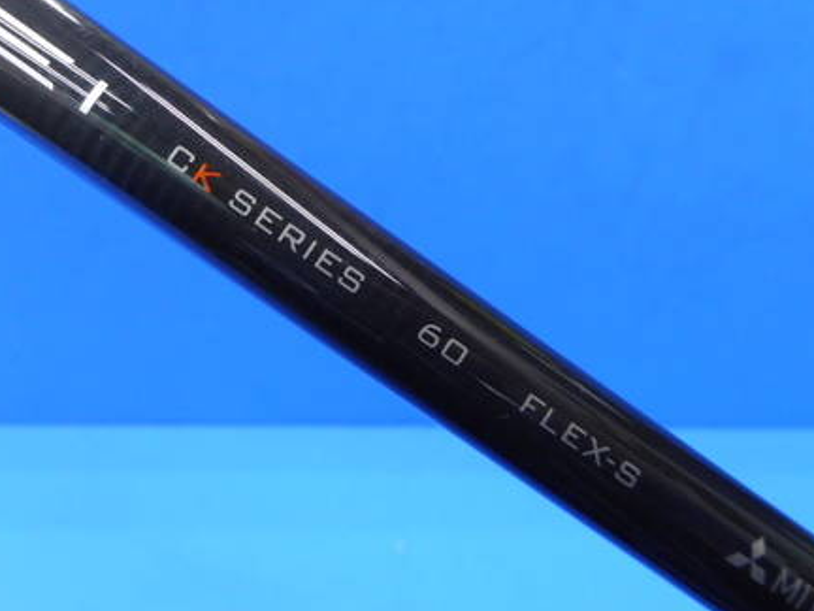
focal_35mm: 37
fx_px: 870
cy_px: 298
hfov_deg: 50.1
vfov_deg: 38.7
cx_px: 401
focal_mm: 4.5
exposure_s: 1/30
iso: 160
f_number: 3.7
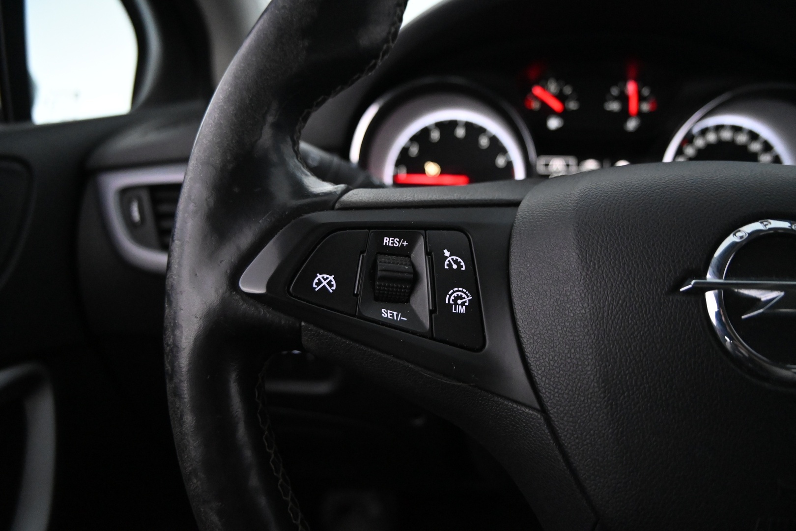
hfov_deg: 27.0
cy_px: 266
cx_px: 398
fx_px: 1658
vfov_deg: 18.2
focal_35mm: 75
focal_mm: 50
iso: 5000
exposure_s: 1/100
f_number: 6.3
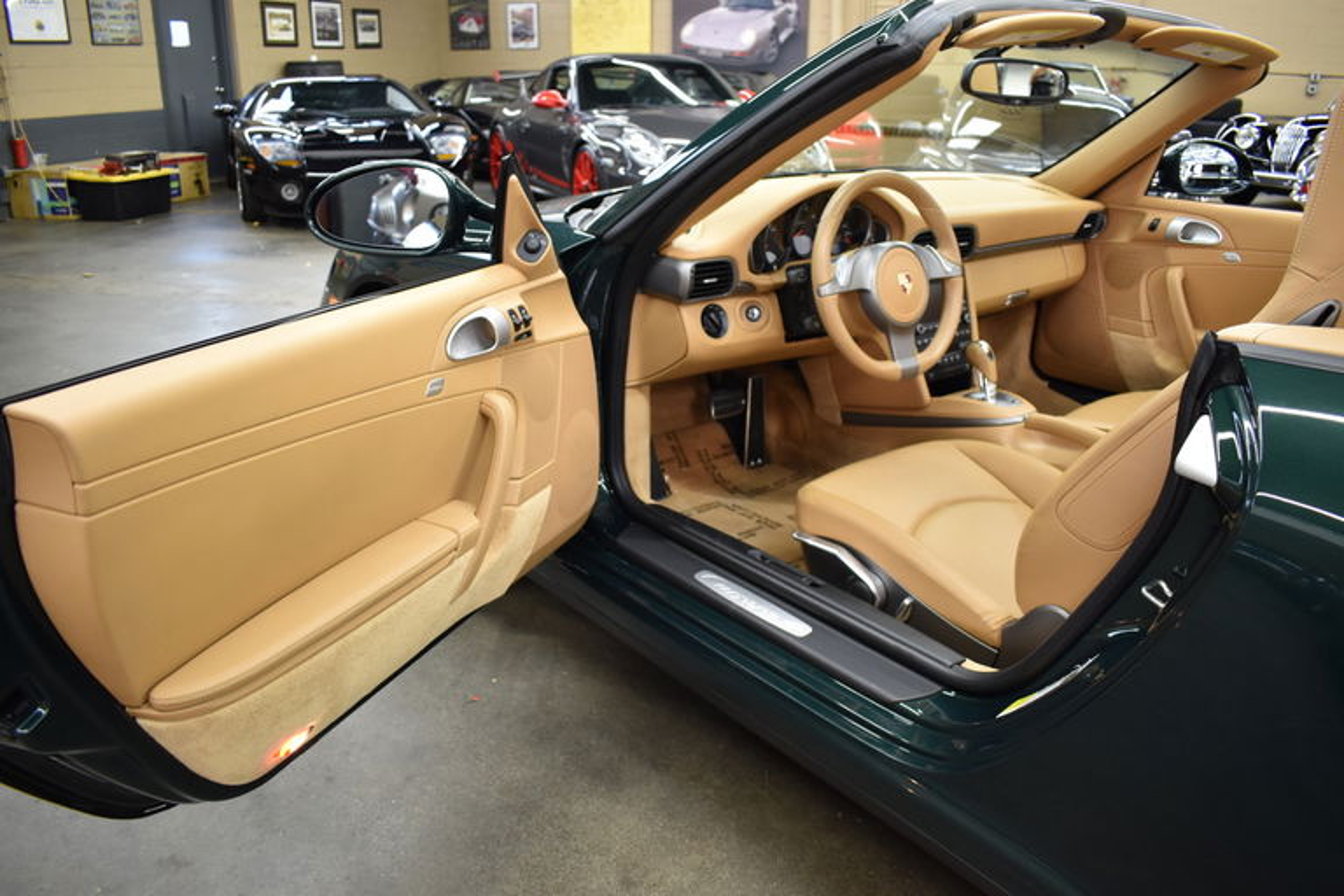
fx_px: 1008
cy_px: 448
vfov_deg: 47.9
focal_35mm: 27
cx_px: 672
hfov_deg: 67.4
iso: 640
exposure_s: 1/30
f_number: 3.5
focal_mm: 18
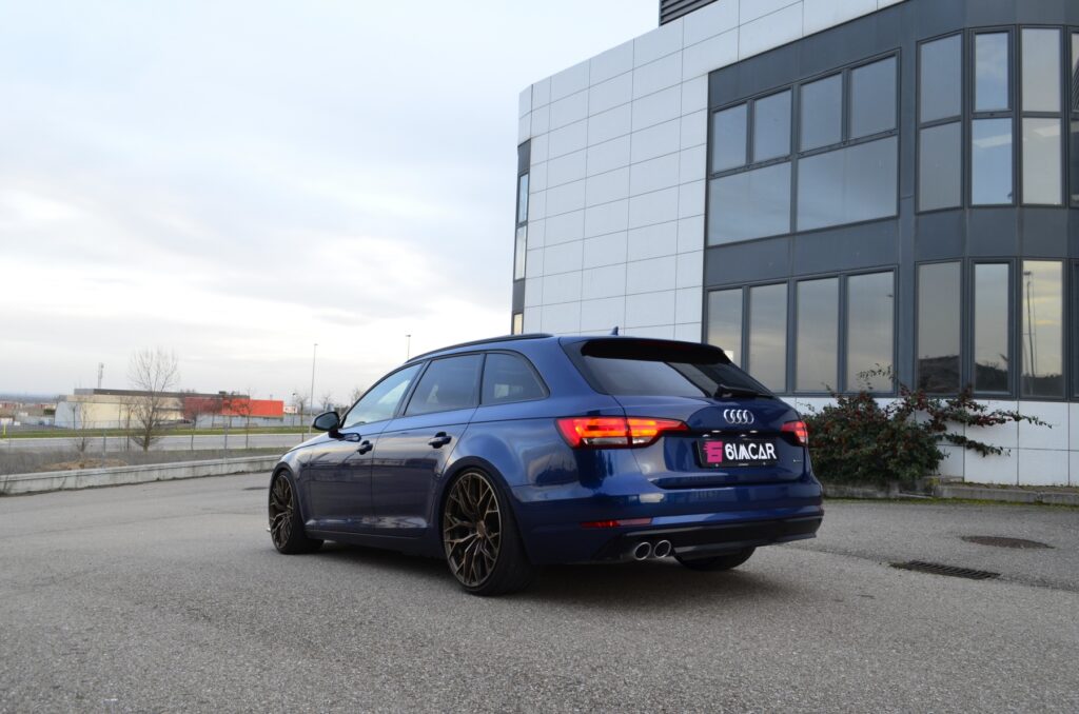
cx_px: 540
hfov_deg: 67.5
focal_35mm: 27
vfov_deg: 47.7
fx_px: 807
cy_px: 357
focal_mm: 18
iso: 400
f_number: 8
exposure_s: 1/20
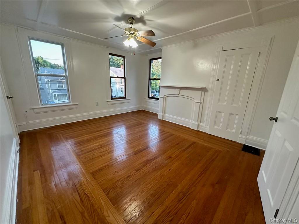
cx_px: 150
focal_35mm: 14
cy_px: 112
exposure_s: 1/60
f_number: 2.2
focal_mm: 2.22
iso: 200
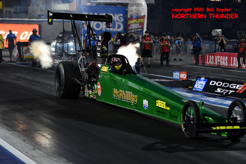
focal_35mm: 105
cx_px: 123
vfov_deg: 13.1
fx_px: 718
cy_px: 82
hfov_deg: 19.4
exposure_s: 1/640
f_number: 2.8
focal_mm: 70
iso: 1600
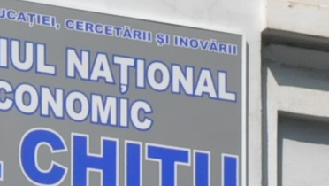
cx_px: -72
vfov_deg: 4.3
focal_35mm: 271
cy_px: 555
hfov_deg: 7.9
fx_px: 2366
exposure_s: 1/1000
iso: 1600
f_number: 16
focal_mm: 30
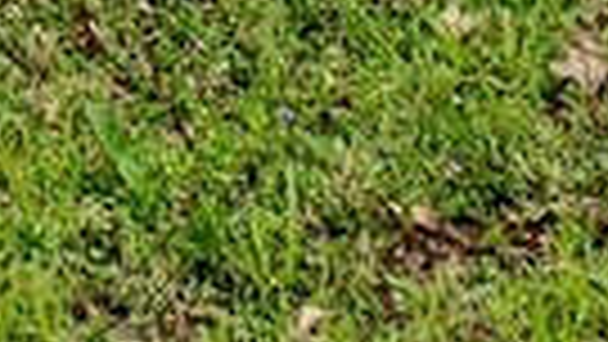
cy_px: -1827
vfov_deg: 4.1
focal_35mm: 227
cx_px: -748
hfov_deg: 8.8
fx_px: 3660
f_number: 2.4
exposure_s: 1/100
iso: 64
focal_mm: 4.3
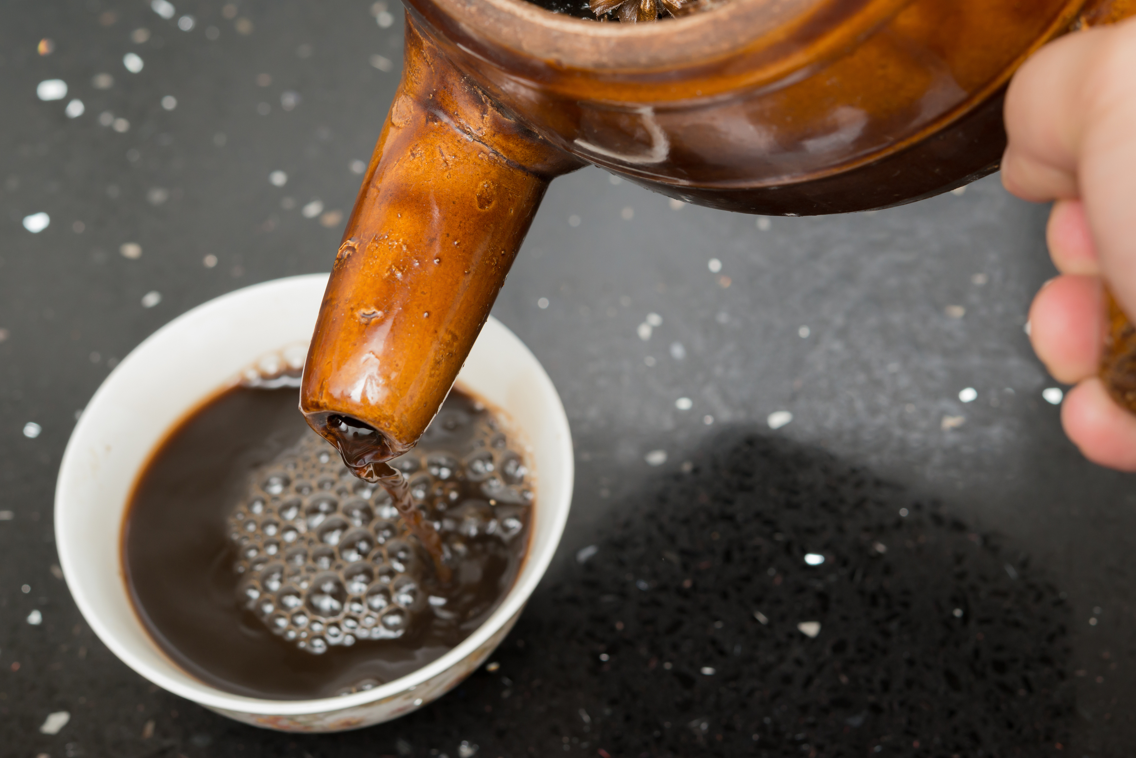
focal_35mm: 72
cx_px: 622
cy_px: 324
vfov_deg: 18.9
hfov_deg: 28.1
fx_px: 2272
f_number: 8
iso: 500
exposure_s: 1/60
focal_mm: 60
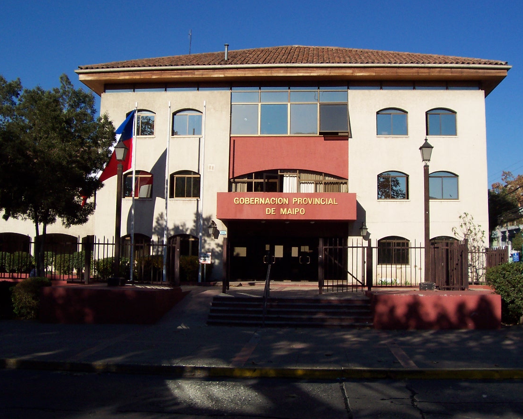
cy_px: 210
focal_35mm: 39
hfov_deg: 46.8
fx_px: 604
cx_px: 265
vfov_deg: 38.2
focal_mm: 5.6
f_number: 5.6
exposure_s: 1/750
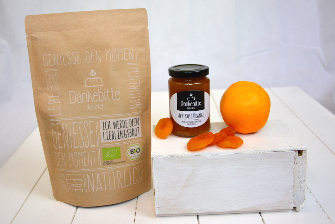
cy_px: 112
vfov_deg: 35.5
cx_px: 168
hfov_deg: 51.3
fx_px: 349
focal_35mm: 38
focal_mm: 25
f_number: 4.5
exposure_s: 1/80
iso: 400
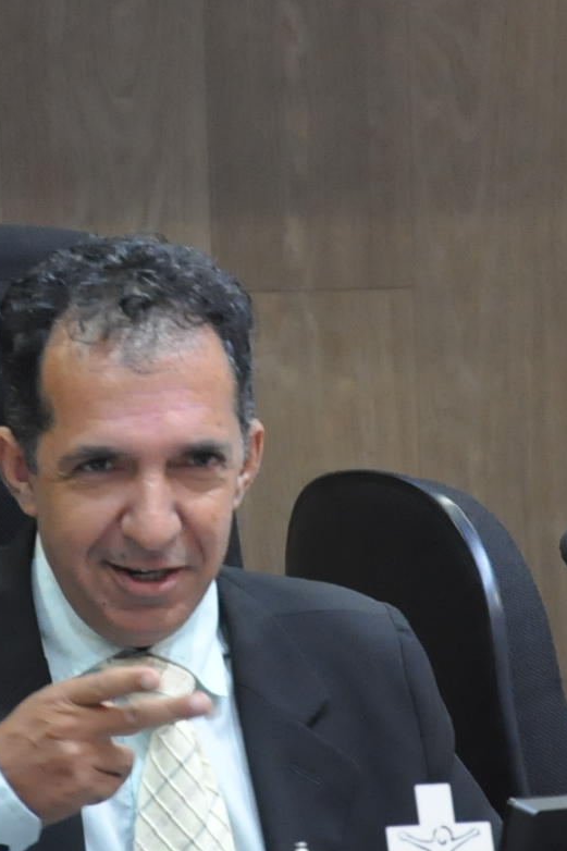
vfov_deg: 4.8
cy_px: 452
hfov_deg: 3.2
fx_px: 10195
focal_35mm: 431
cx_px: 176
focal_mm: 105
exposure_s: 1/60
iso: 2000
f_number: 5.6
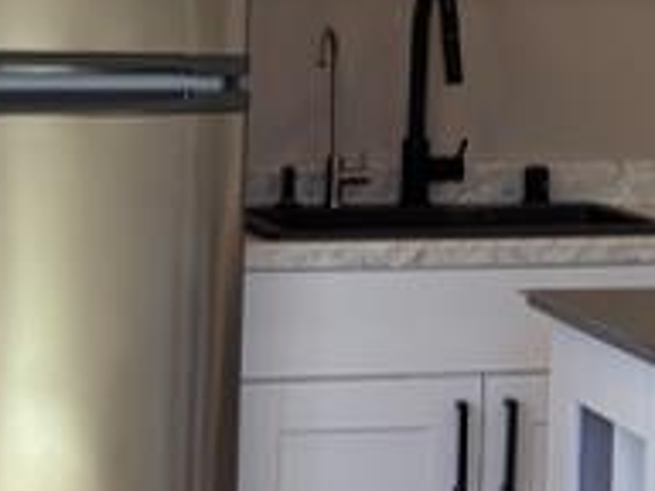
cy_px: -84
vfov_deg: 7.3
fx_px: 3841
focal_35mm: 203
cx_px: 1037
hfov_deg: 9.4
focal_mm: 5.96
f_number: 1.6
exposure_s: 1/120
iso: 32
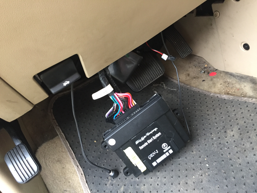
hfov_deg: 61.7
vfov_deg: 48.2
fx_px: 215
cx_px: 128
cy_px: 96
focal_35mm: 29
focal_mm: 4.15
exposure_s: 1/30
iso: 160
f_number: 2.2
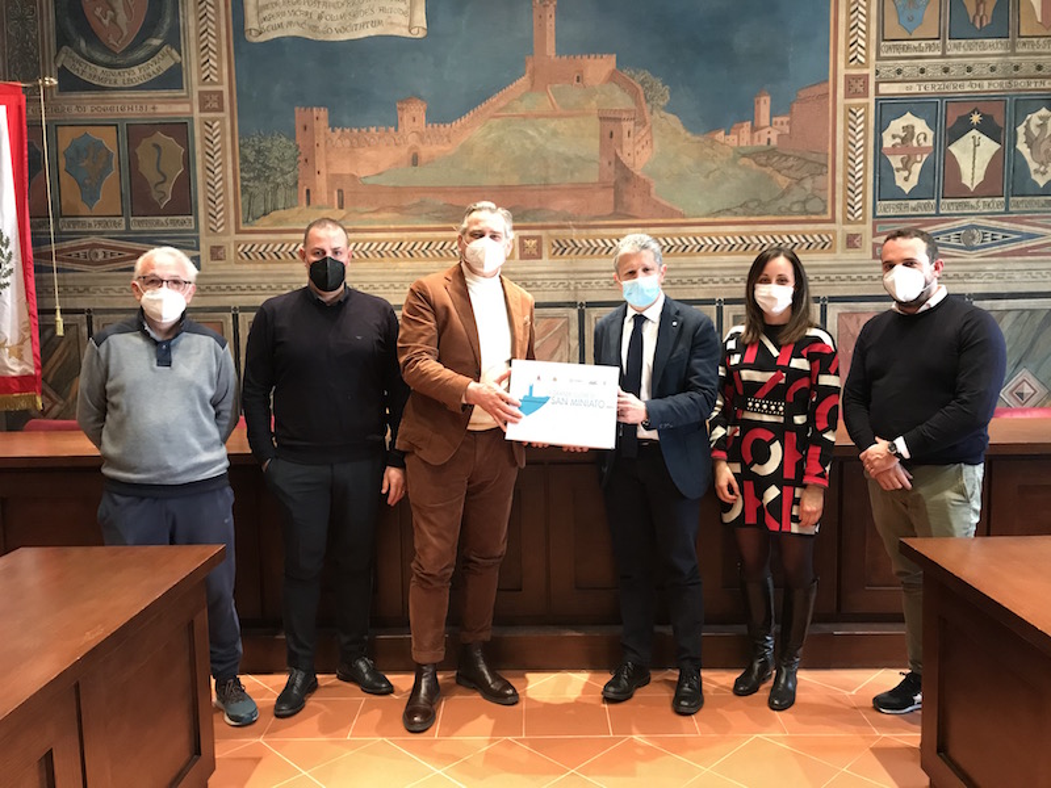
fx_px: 850
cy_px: 394
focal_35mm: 28
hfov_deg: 63.4
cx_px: 526
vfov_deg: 49.7
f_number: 1.8
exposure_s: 1/13
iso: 100
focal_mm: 3.99
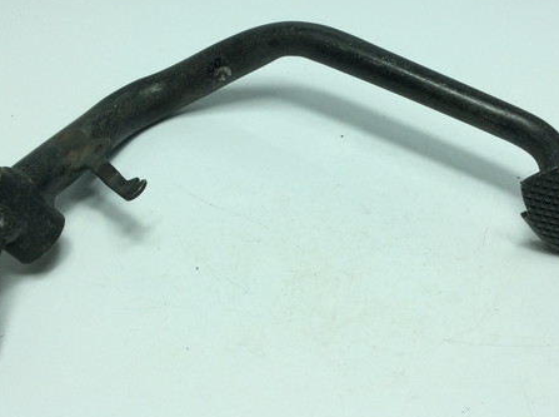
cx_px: 286
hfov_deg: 43.9
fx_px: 693
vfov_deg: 33.3
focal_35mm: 43
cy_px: 155
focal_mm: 3.3
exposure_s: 1/550
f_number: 2.4
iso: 32
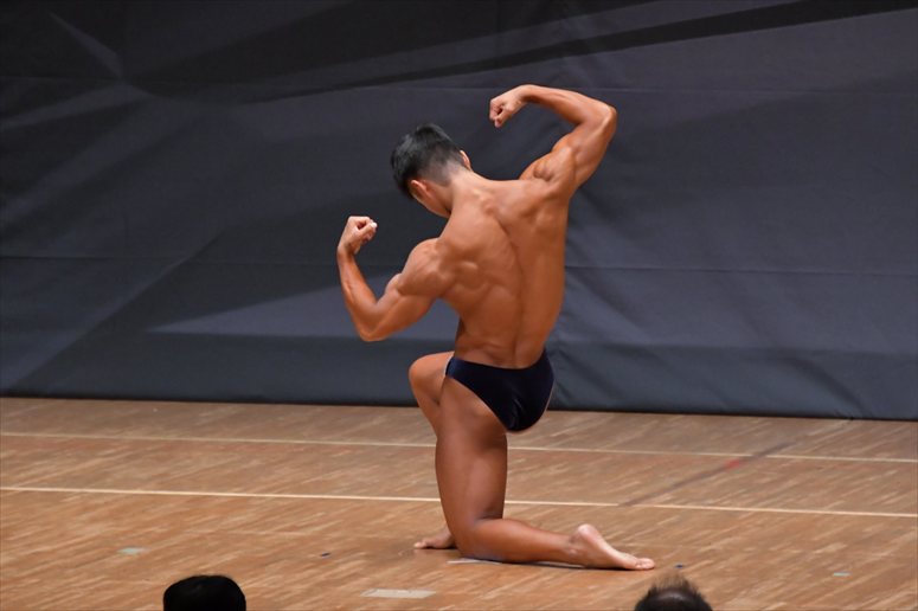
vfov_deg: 4.0
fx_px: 8793
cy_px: 306
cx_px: 459
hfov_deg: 6.0
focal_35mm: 345
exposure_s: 1/400
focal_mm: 230
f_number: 5.6
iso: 6400
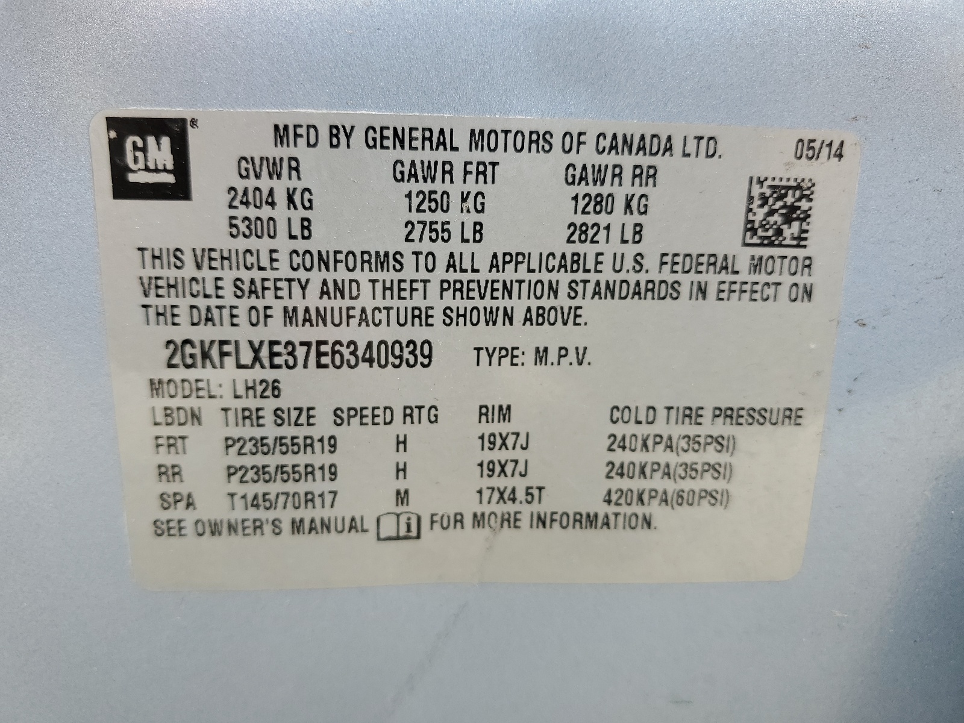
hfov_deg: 67.3
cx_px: 482
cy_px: 362
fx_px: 724
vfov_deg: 53.1
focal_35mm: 26
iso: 50
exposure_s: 1/233
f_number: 1.5
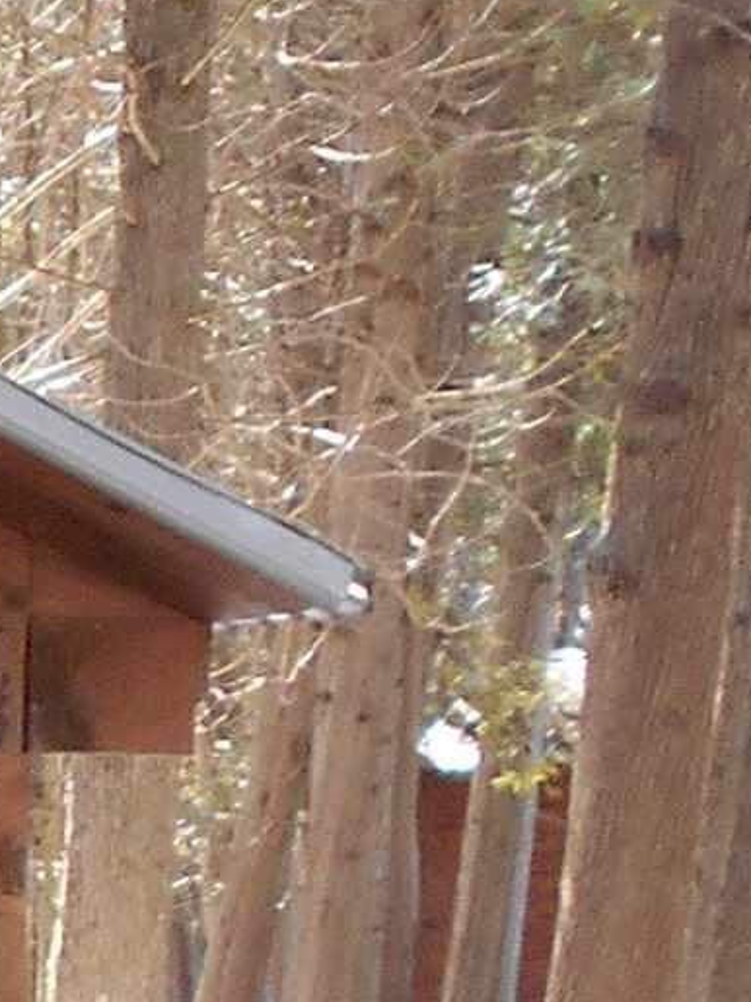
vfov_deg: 12.4
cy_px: 1286
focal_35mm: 155
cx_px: -1337
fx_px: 4486
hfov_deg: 8.4
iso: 110
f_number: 3.2
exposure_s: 1/30
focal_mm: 4.6
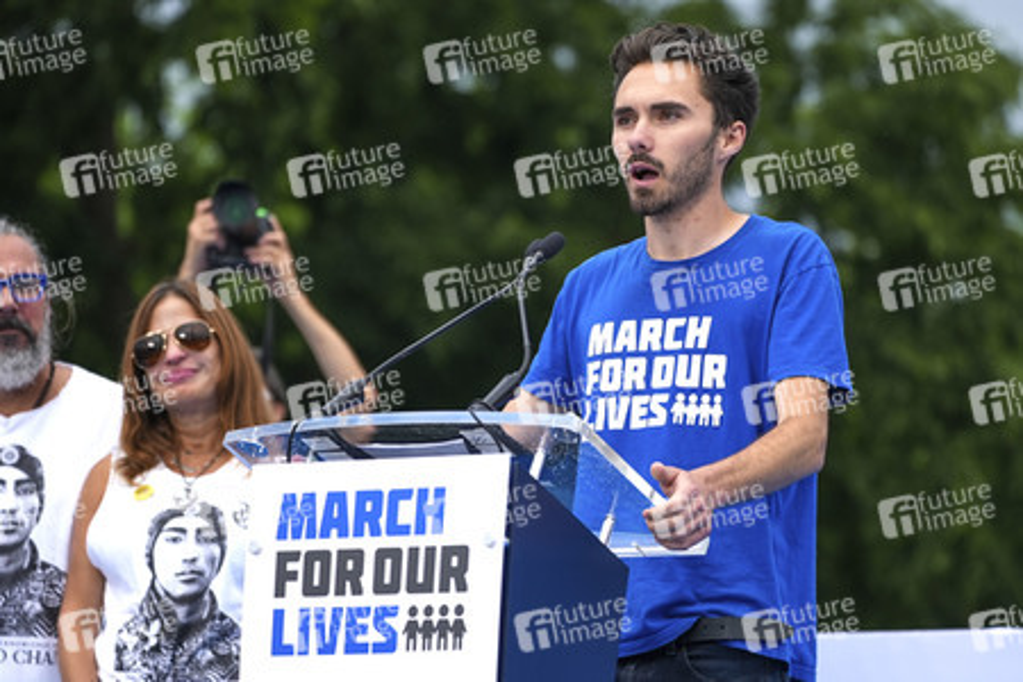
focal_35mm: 200
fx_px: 5683
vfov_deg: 6.9
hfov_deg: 10.3
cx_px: 512
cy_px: 341
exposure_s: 1/1000
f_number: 5.6
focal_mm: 200
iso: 400
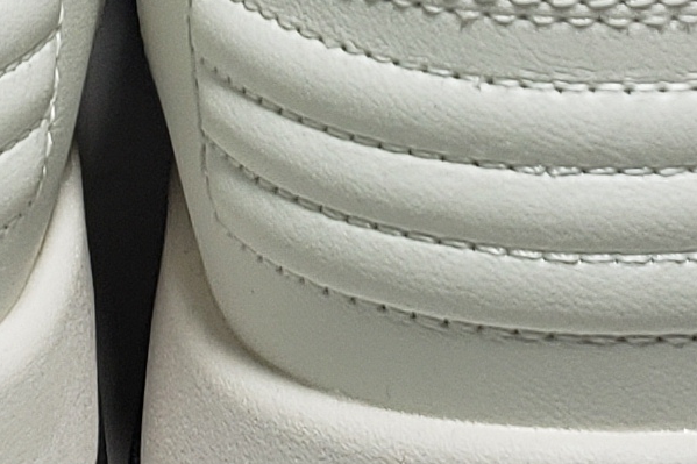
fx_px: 3523
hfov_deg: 11.3
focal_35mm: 182
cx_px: 384
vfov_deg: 7.3
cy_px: -351
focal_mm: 4.3
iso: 50
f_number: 1.5
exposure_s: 1/720
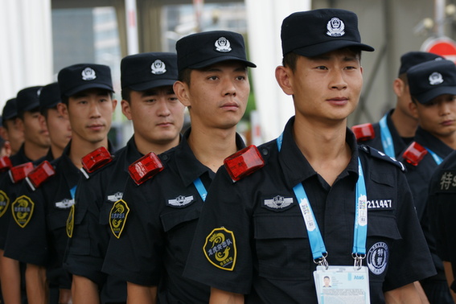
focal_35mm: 150
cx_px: 228
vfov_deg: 9.1
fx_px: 1900
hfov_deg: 13.7
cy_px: 152
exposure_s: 1/160
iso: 200
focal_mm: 100
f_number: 5
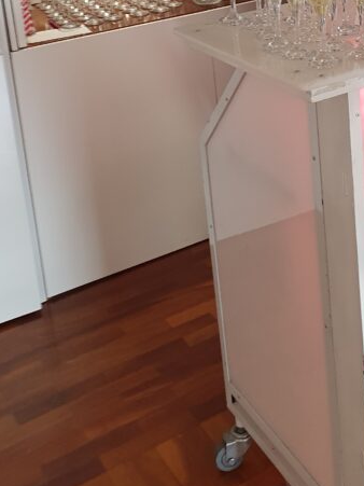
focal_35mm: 59
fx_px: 828
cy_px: -9
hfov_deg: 23.8
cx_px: 360
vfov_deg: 30.3
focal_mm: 4.32
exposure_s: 1/60
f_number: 2.4
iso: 200
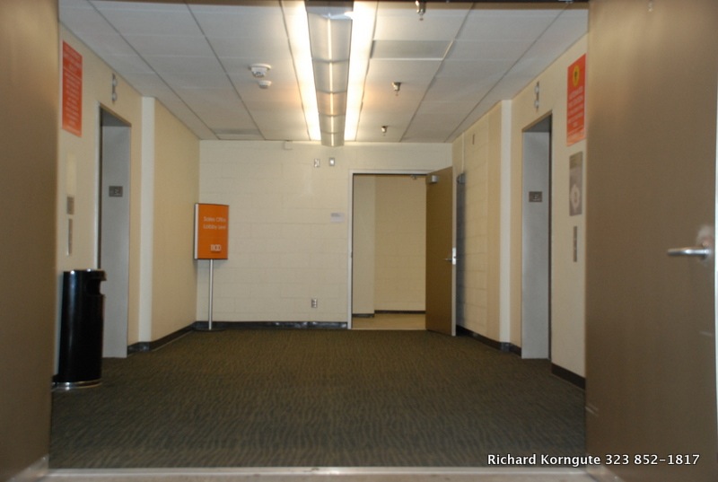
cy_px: 241
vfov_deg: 32.0
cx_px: 359
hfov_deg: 46.3
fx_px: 839
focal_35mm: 42
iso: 800
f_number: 5
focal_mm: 28
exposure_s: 1/60
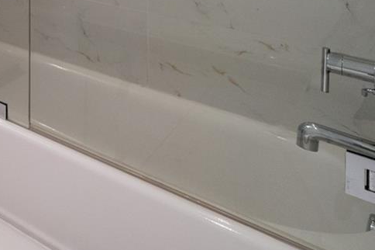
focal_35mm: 43
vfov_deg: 24.0
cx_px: -232
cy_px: -132
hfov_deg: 26.2
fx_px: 448
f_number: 8
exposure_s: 1/25
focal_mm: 13
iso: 400
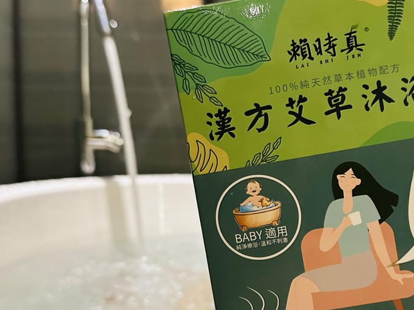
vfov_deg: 34.2
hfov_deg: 44.6
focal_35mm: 42
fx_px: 502
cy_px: 190
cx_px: 247
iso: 1000
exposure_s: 1/47
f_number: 1.78
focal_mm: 6.86
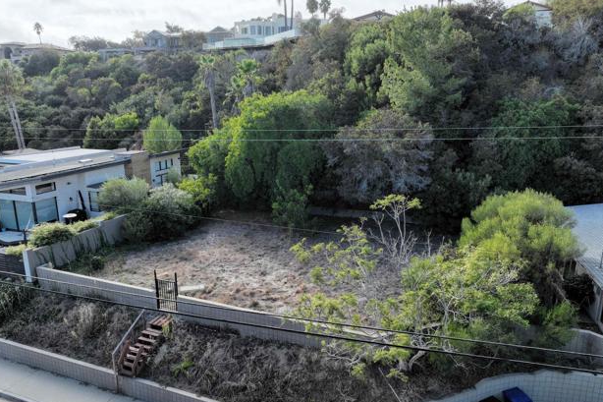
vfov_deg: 49.5
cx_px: 303
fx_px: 435
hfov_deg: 69.4
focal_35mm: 26
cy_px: 204
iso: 400
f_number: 2.8
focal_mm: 12.29
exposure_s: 1/1600
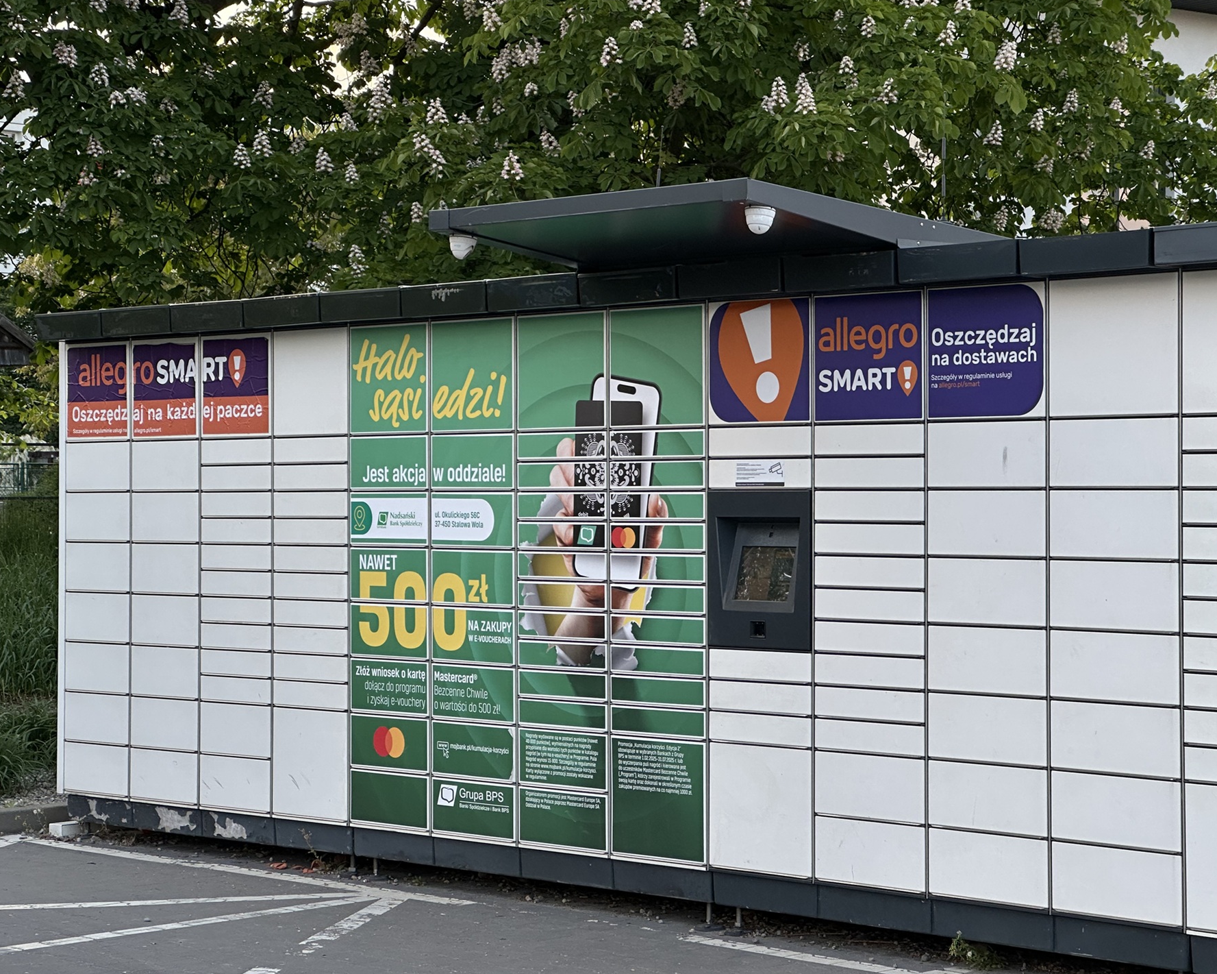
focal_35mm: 81
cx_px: 652
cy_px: 484
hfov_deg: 23.6
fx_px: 2917
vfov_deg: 18.9
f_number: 2.8
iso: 50
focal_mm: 9
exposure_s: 1/99
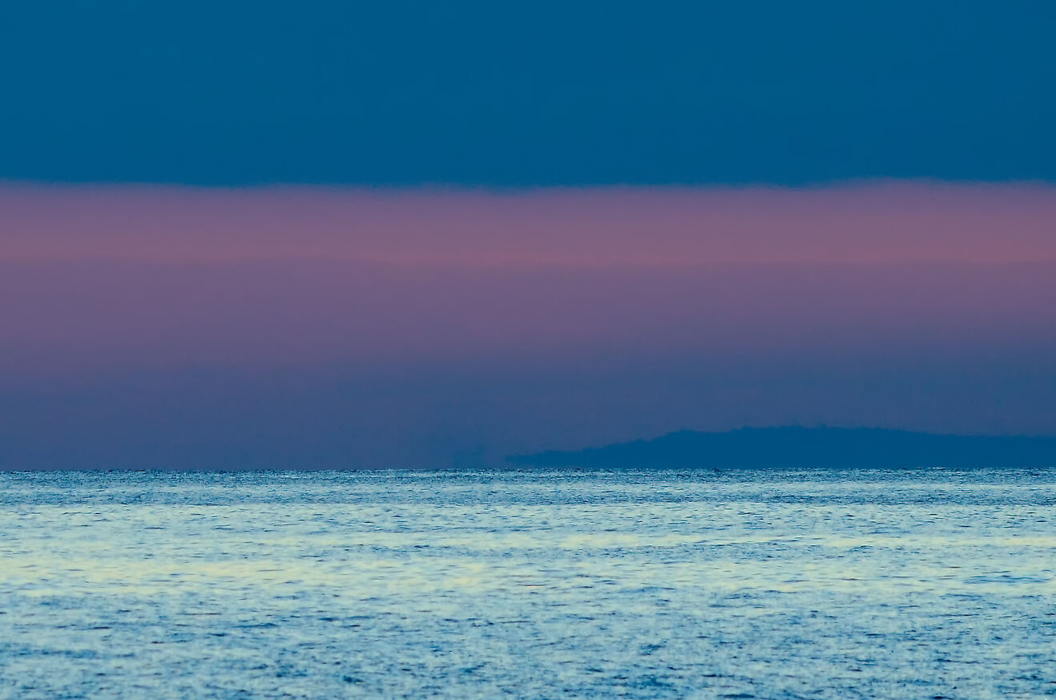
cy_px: 112
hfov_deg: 3.3
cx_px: 333
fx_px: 18383
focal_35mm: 628
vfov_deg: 2.2
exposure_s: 1/400
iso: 400
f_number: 6.3
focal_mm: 230
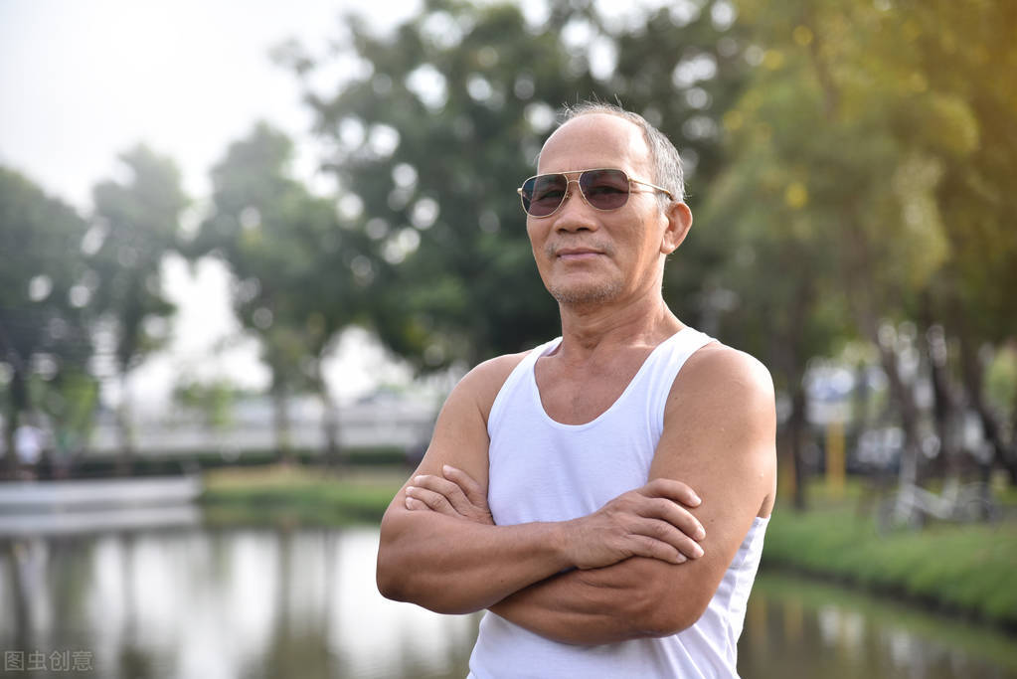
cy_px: 340
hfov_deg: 18.6
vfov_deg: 12.5
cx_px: 508
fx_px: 3109
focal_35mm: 110
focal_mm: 110
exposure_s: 1/320
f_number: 4
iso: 100
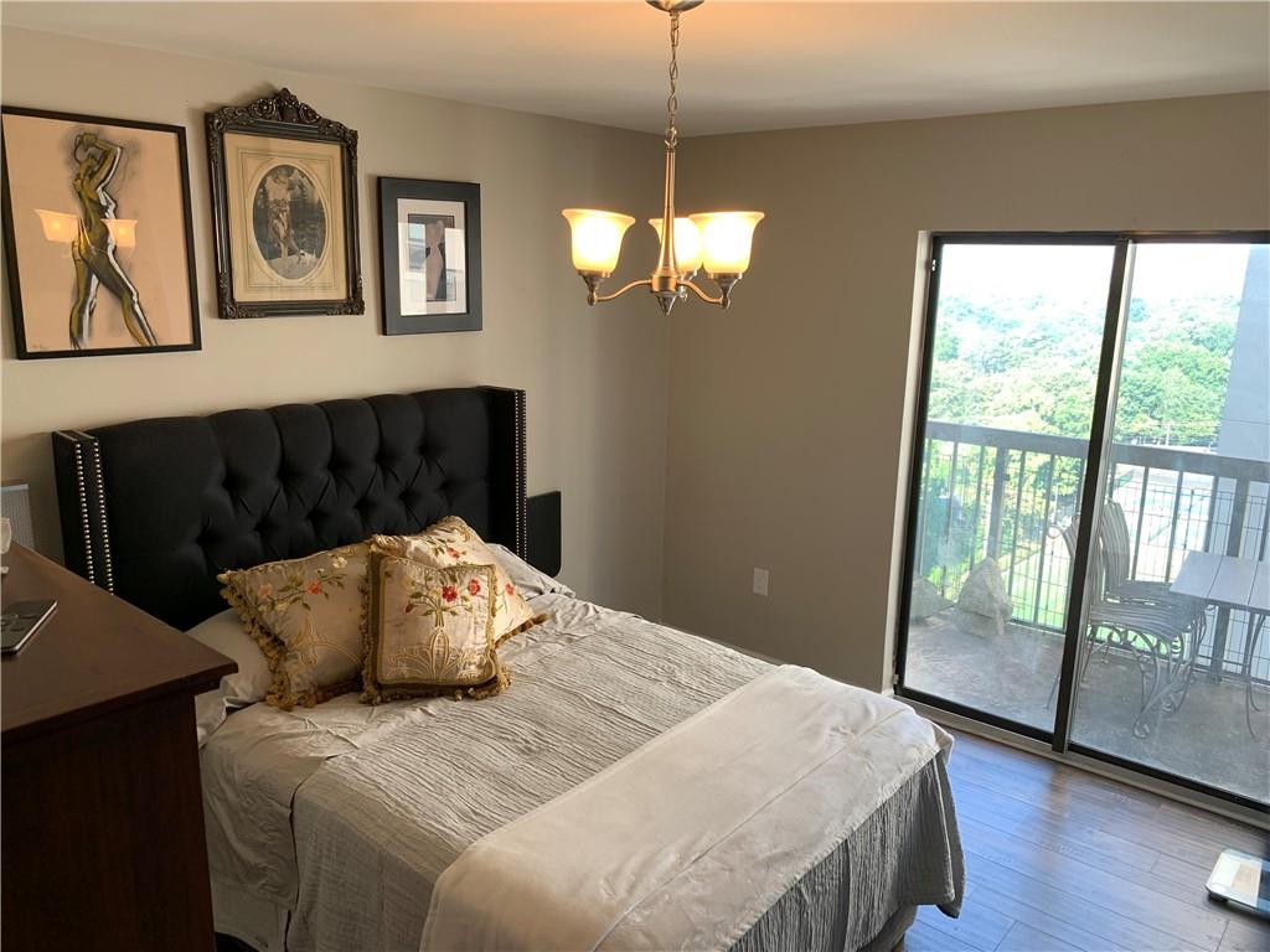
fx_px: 954
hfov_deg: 67.3
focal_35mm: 26
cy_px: 476
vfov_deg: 53.1
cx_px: 635
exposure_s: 1/120
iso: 64
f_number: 1.8
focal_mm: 4.25
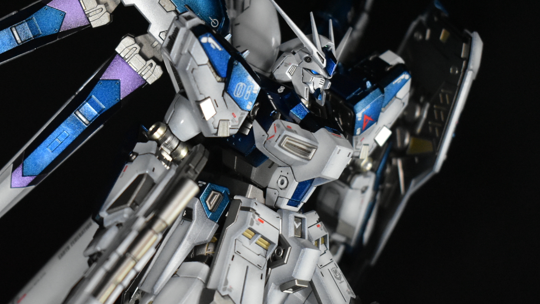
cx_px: 207
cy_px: 157
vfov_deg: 15.5
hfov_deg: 27.1
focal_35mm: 78
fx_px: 1117
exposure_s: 1/20
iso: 3200
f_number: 4.8
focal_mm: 36
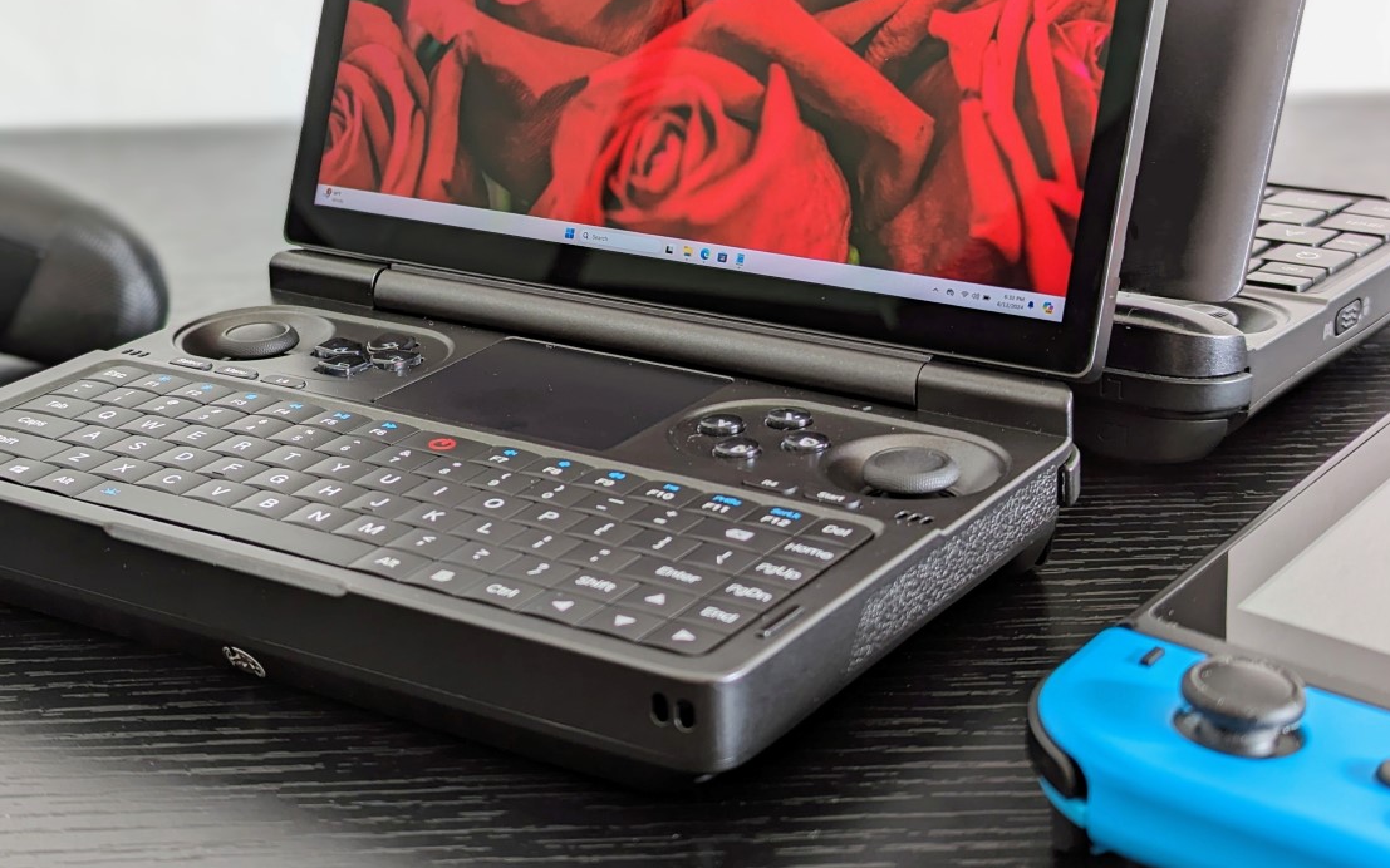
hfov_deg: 31.0
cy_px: 241
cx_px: 579
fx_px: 2500
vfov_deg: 19.6
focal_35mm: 66
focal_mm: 6.81
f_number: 1.85
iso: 43
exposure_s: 1/73.3
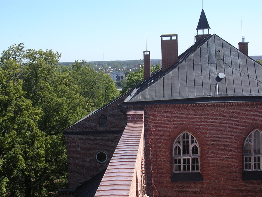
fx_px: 515
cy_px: 108
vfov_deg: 21.6
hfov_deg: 28.6
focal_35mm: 68
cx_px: 132
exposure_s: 1/472
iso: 100
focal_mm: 9.1
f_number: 3.4
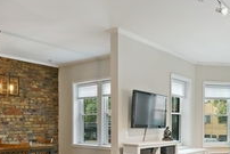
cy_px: 124
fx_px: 243
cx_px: 166
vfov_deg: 34.0
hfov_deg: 49.1
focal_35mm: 38
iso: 320
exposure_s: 1/8
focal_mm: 16
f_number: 8
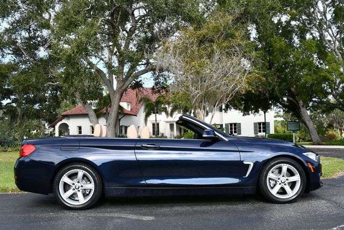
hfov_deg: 48.4
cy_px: 115
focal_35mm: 40
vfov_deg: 33.5
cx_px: 172
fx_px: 383
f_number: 8
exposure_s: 1/250
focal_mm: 20
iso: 200
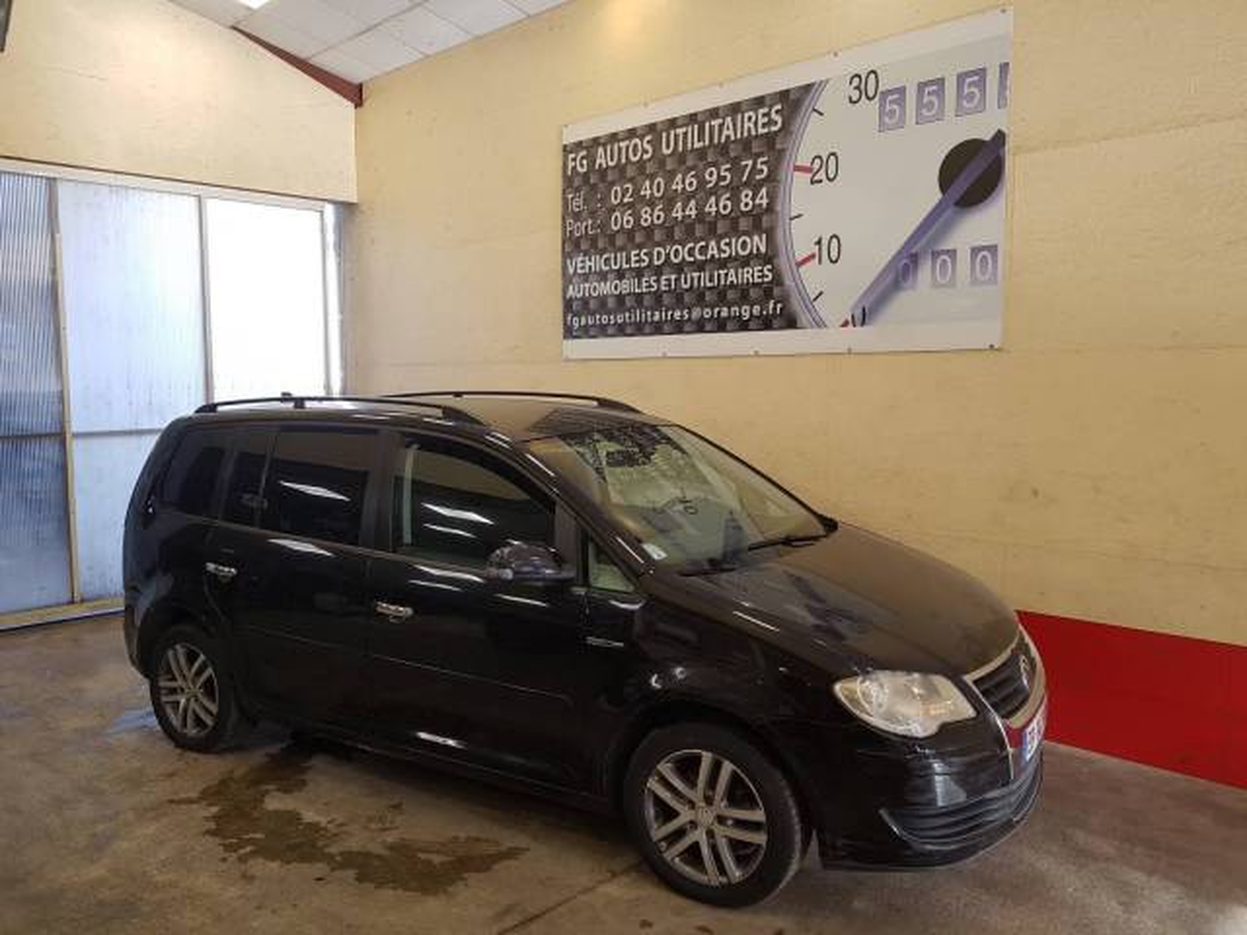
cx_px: 624
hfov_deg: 67.3
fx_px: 937
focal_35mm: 26
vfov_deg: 53.1
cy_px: 468
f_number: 1.7
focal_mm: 4.2
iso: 64
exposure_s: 1/50
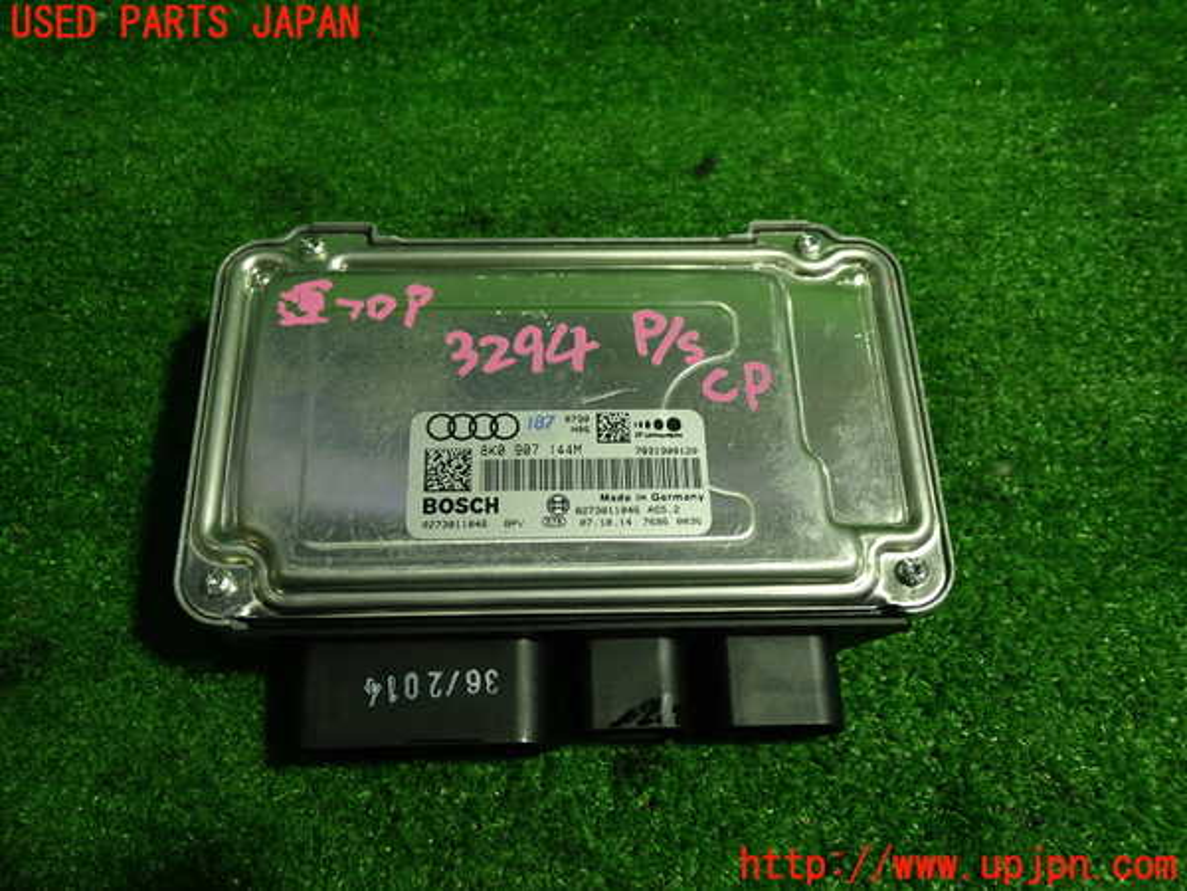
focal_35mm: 30
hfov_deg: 60.0
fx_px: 1029
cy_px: 446
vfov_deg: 46.8
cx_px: 594
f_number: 2.3
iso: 200
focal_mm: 5.4
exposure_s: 1/50
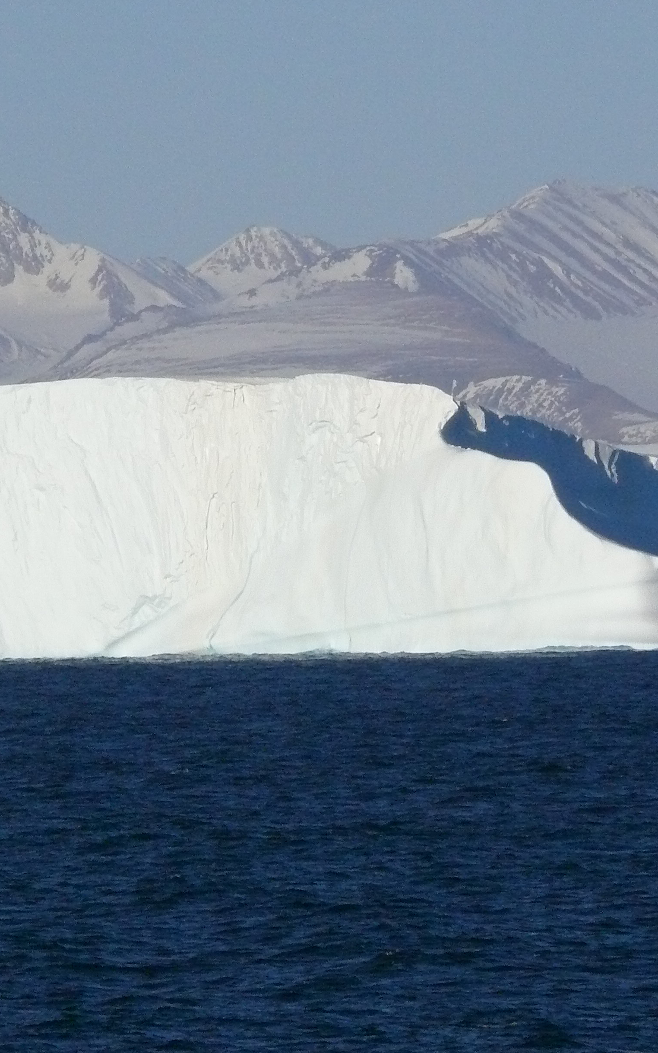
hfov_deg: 2.3
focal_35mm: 569
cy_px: 528
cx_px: 240
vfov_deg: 3.7
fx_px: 16324
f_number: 11
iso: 400
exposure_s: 1/1600
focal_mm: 75.9
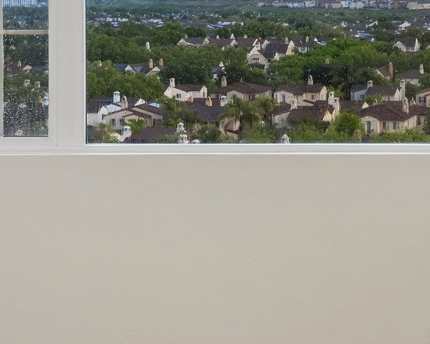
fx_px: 1464
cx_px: 355
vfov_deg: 13.3
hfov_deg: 16.6
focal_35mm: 115
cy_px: 13
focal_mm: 21
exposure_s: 1/20
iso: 400
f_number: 5.6
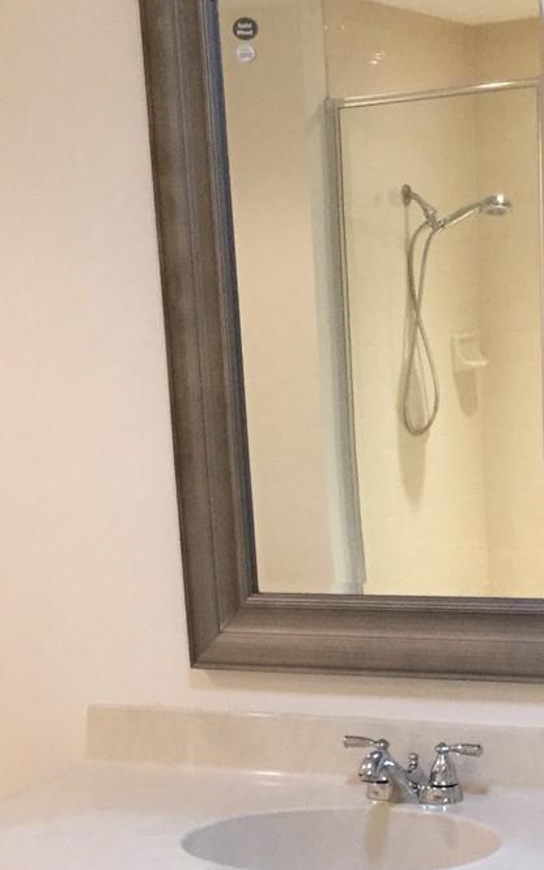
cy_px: 568
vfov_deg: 26.0
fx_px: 1875
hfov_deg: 16.3
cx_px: 511
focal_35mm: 79
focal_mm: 3.3
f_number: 2.4
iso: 100
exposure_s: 1/30
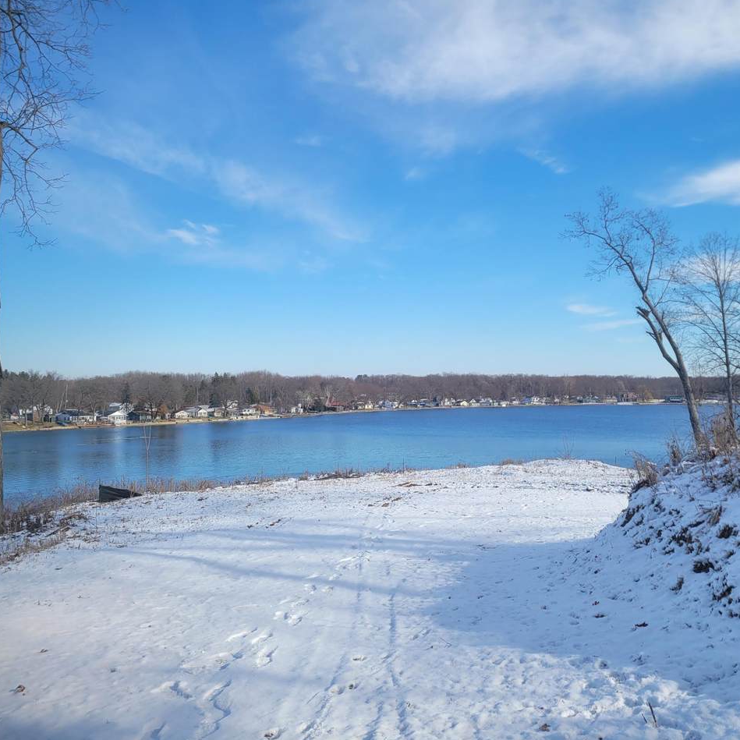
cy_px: 368
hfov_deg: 52.4
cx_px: 420
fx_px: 750
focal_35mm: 31
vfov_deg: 52.5
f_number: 1.8
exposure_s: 1/1989
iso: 40
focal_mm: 5.4
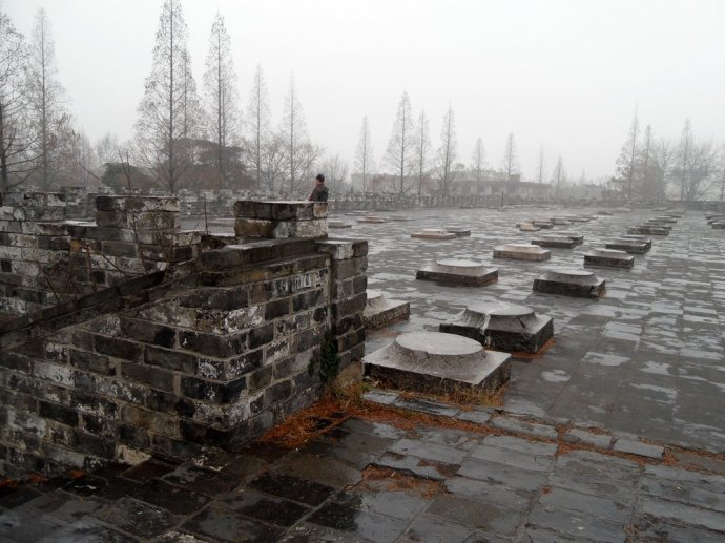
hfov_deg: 63.5
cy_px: 272
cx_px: 362
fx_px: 586
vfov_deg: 49.7
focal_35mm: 28
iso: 80
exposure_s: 1/125
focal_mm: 5
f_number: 3.4
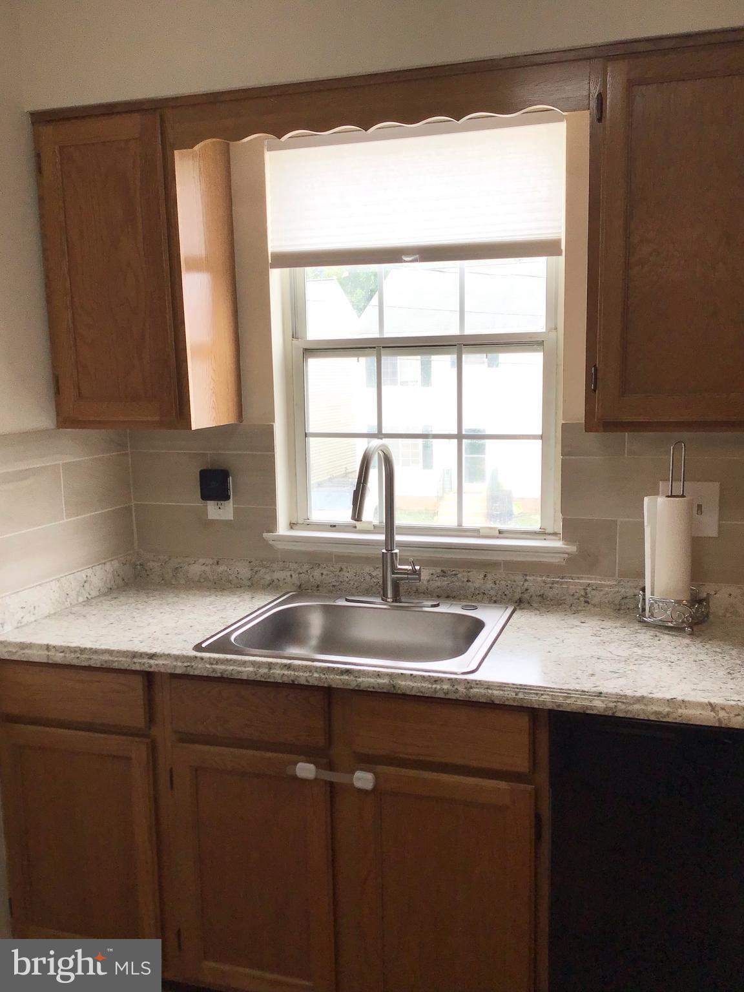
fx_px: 888
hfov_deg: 45.4
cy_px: 496
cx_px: 372
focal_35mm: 31
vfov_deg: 58.4
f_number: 2.4
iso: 25
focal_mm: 3.3
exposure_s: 1/121
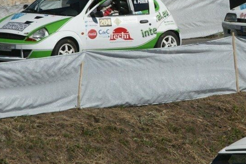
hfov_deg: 2.7
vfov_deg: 1.8
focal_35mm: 757
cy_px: 18
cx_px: 191
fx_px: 5174
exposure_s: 1/1600
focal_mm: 400
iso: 800
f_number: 14
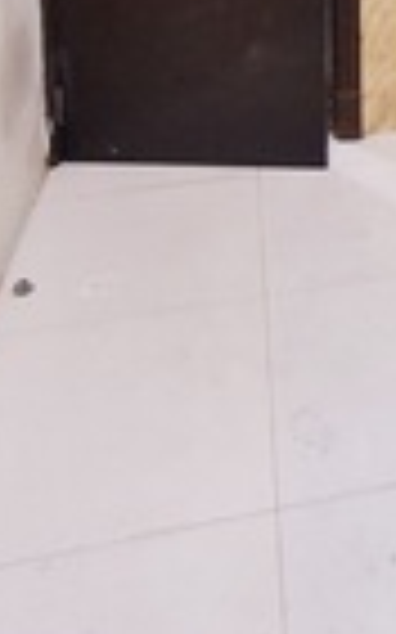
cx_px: 452
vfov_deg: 29.5
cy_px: -196
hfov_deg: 22.1
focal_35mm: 55
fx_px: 951
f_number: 2.2
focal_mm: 1.64
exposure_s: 1/40
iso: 200
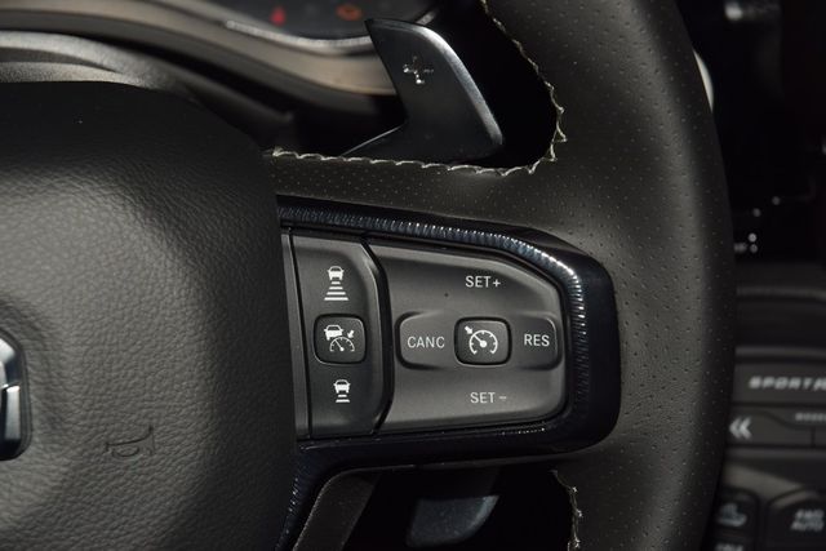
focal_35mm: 105
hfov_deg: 19.5
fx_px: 2410
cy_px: 276
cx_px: 413
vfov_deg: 13.0
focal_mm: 70
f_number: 8
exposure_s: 1/125
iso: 100
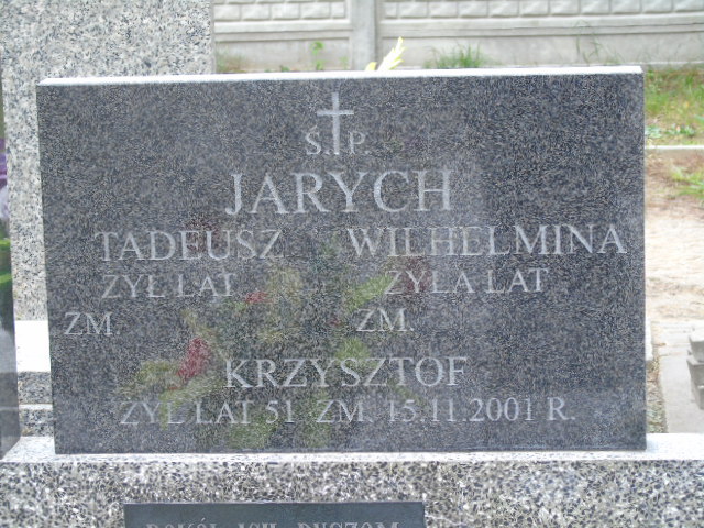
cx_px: 352
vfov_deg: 13.7
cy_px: 264
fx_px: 2196
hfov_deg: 18.2
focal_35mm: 108
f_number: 4.4
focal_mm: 19
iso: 100
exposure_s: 1/30
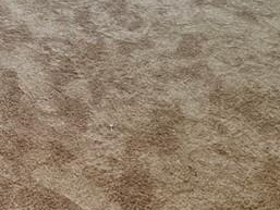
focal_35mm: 87
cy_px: -274
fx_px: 704
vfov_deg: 13.2
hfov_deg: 20.5
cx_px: -87
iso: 200
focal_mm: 2.22
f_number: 2.2
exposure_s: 1/120
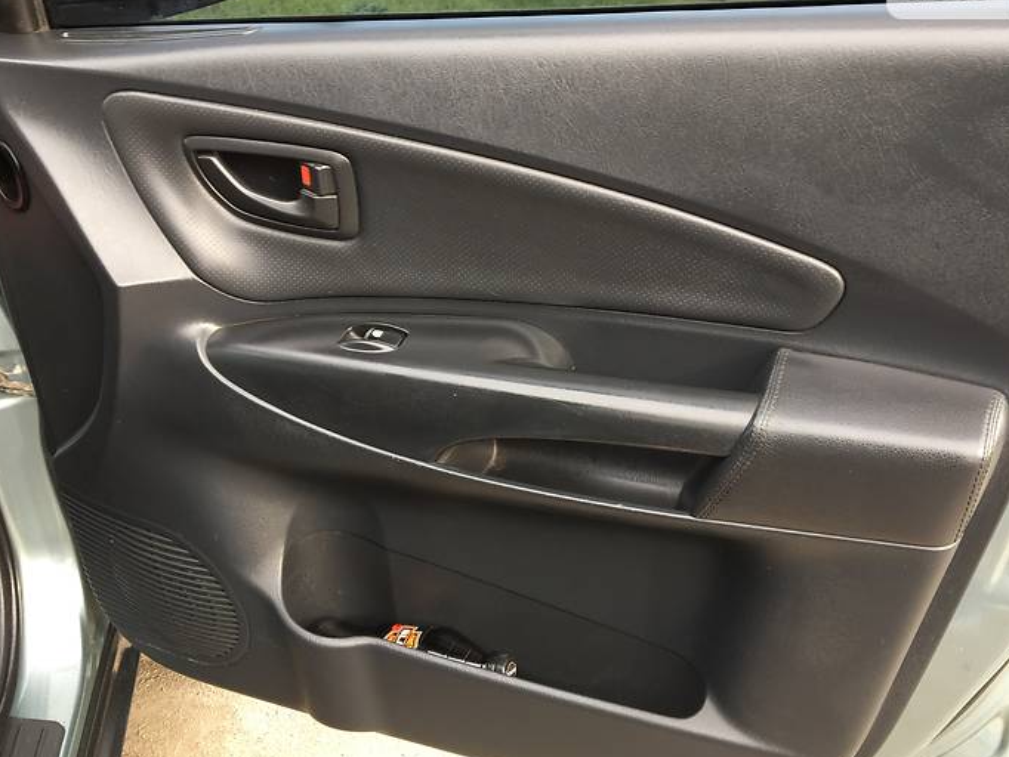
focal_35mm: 34
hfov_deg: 53.9
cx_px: 530
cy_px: 381
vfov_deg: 41.8
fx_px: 991
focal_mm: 4.2
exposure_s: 1/50
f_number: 2.2
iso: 25
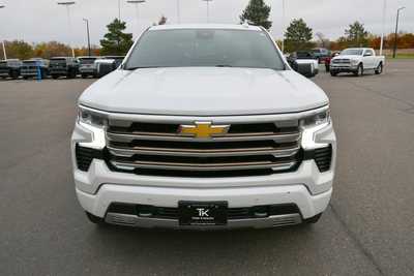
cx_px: 207
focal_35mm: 30
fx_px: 345
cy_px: 138
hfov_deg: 61.9
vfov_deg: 43.6
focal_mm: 20
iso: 200
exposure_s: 1/250
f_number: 7.1
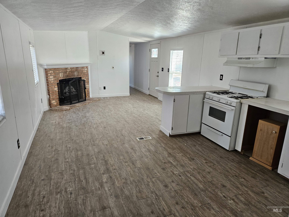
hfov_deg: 73.9
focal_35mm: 23
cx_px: 144
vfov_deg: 58.9
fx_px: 192
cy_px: 108
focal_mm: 5.4
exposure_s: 1/120
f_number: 1.8
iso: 160
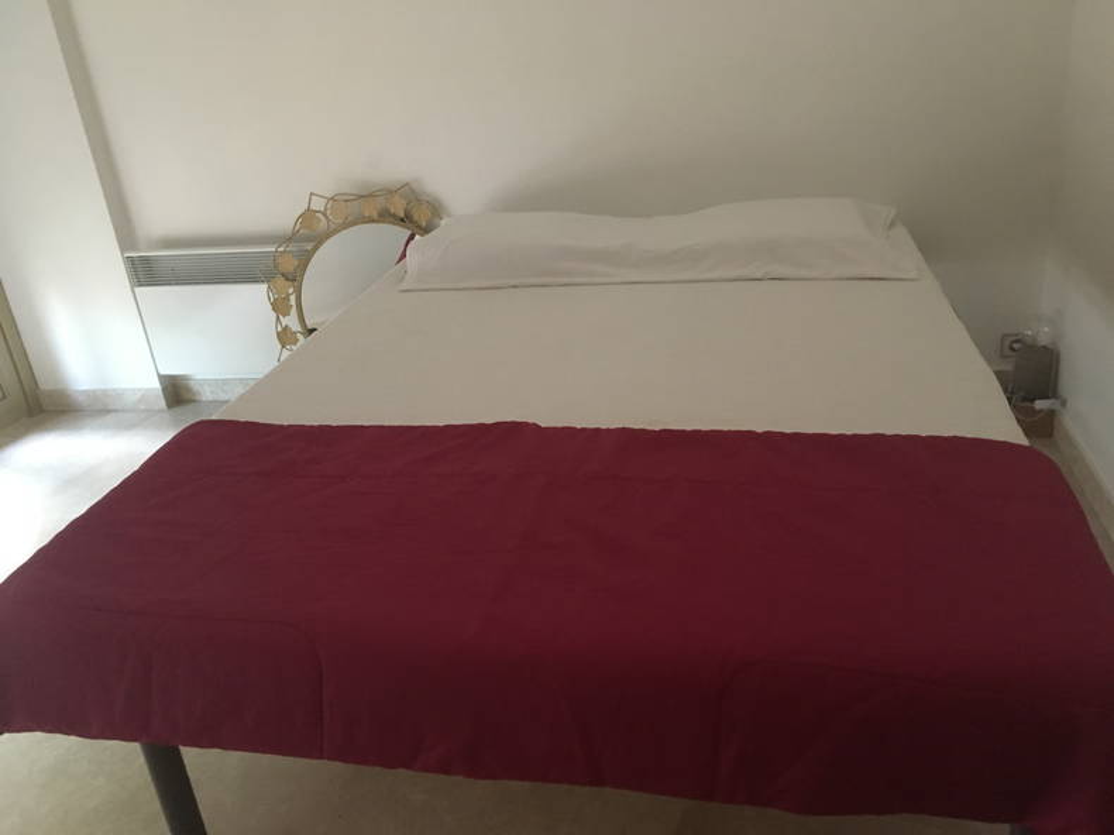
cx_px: 557
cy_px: 418
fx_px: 933
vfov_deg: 48.2
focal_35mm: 29
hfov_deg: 61.7
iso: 400
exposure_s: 1/17
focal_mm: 4.15
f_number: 2.2
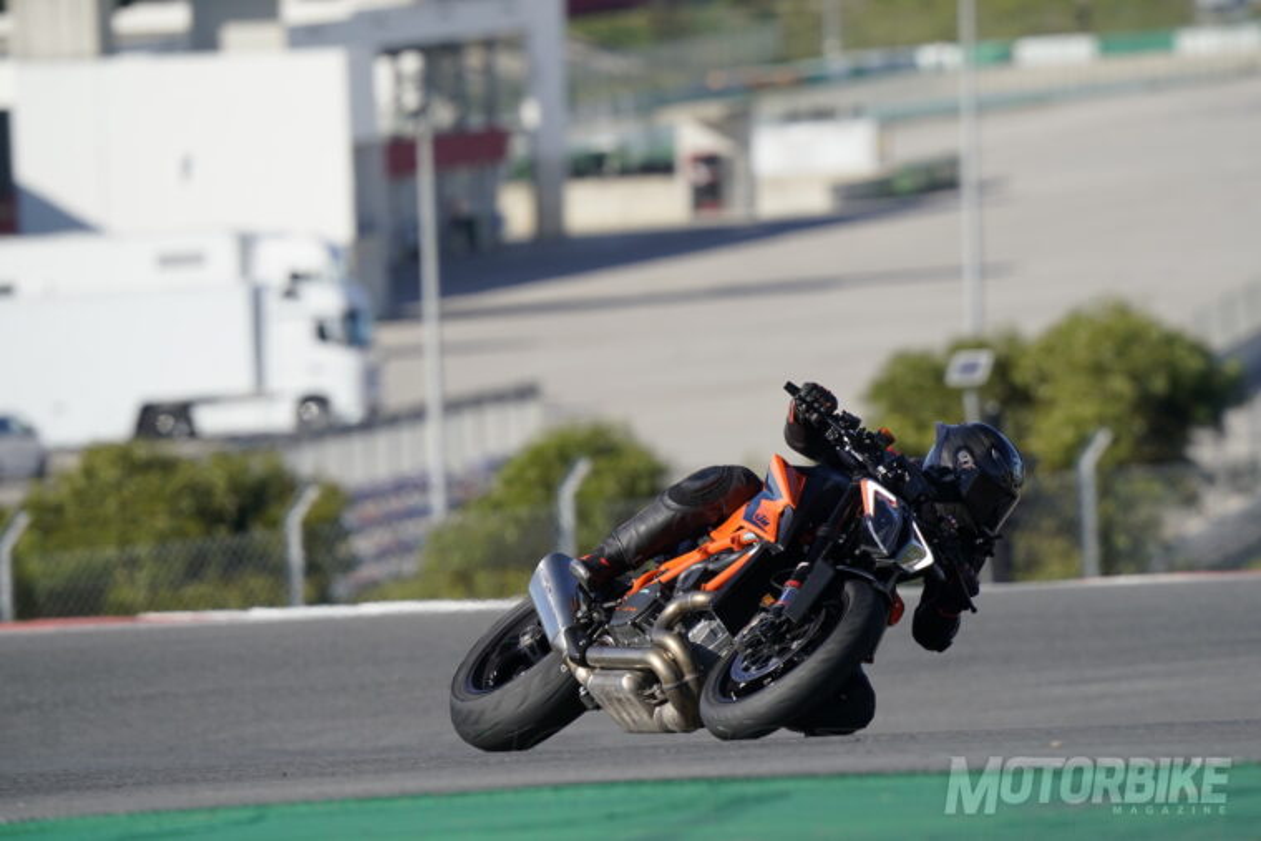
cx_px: 630
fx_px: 21019
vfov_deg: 2.3
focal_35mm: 600
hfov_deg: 3.4
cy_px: 420
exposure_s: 1/640
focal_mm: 600
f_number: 10
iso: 400
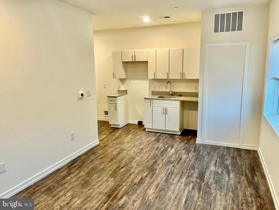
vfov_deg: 53.1
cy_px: 105
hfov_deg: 67.3
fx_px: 210
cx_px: 140
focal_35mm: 26
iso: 160
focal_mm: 5.1
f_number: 1.6
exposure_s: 1/60
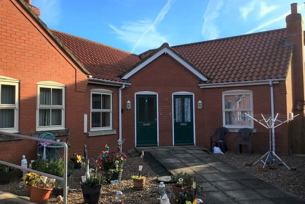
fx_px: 280
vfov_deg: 40.0
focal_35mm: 33
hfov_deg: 57.2
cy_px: 99
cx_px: 152
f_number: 2.4
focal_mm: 3.3
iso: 25
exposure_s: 1/604
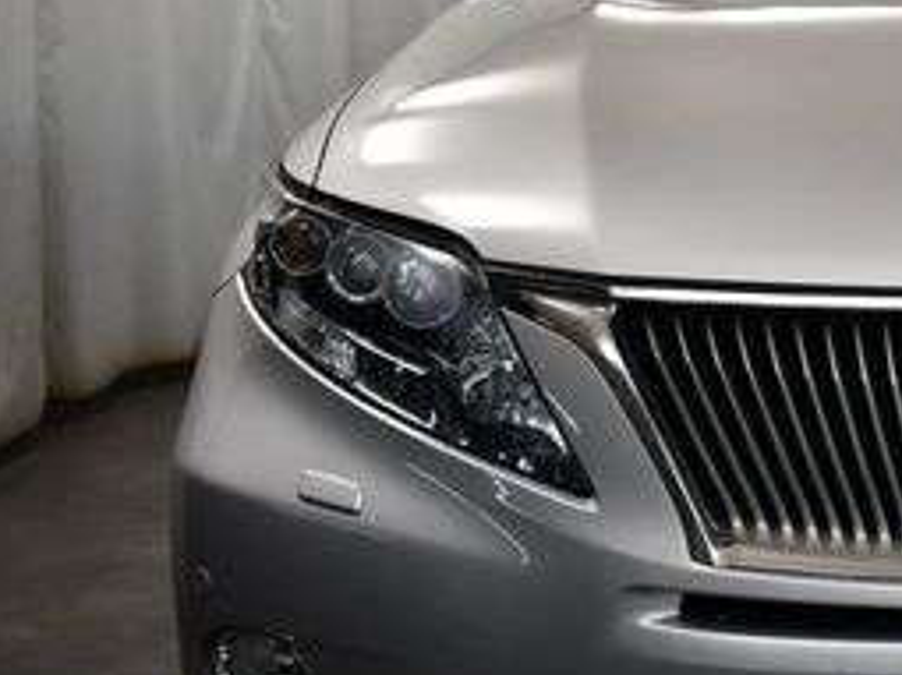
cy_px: 237
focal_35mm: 87
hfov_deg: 20.8
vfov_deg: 16.9
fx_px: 2266
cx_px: 1114
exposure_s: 1/250
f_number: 3.5
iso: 720
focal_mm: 18
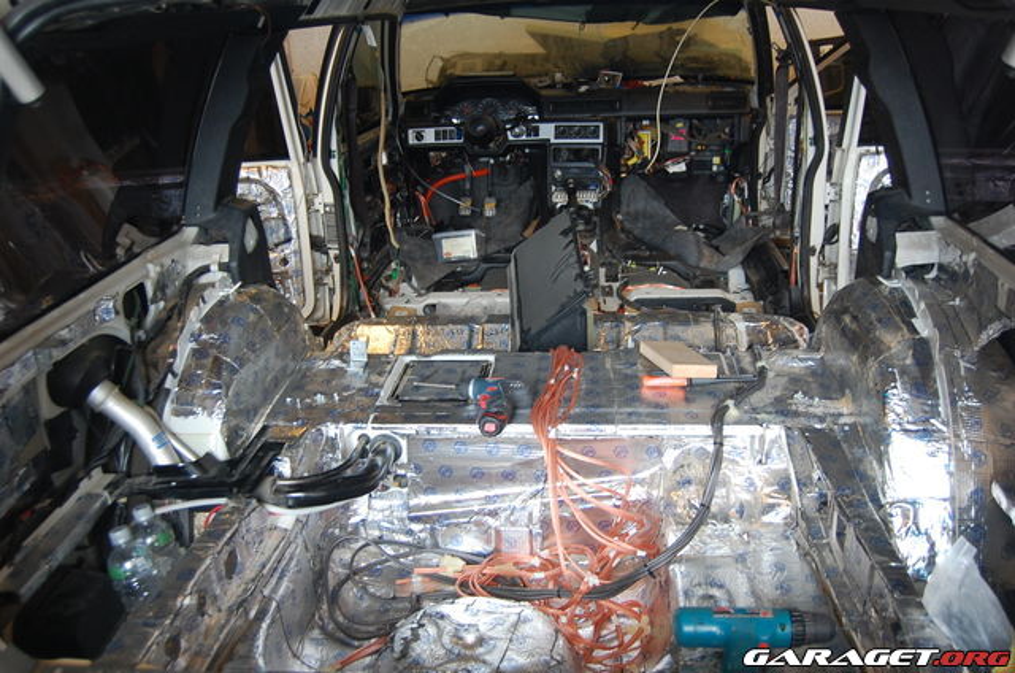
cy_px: 336
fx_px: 929
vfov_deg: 39.8
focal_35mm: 33
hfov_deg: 57.3
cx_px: 508
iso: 500
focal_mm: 22
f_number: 3.8
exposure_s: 1/30
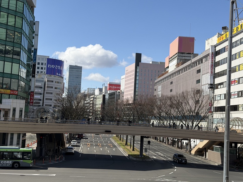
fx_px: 337
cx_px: 122
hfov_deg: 39.7
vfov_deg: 30.3
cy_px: 91
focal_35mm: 48
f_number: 1.78
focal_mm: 6.76
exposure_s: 1/6536
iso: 64
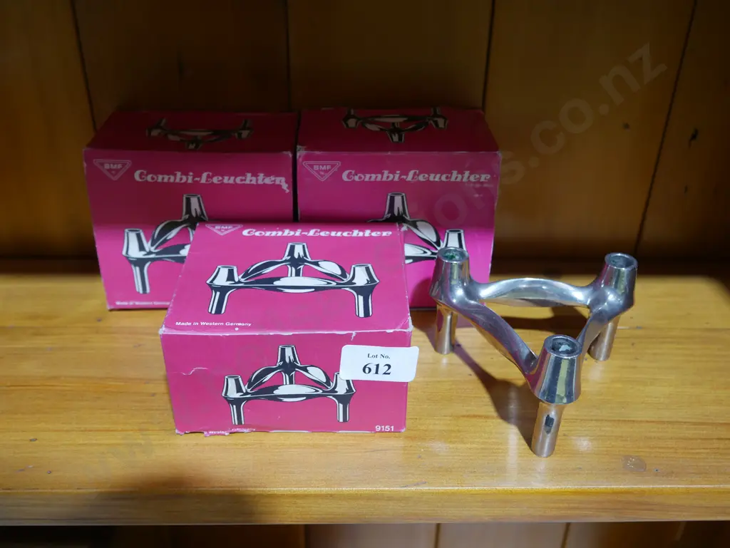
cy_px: 274
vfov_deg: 41.8
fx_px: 717
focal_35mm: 34
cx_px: 365
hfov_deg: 53.9
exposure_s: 1/60
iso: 800
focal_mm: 17
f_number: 4
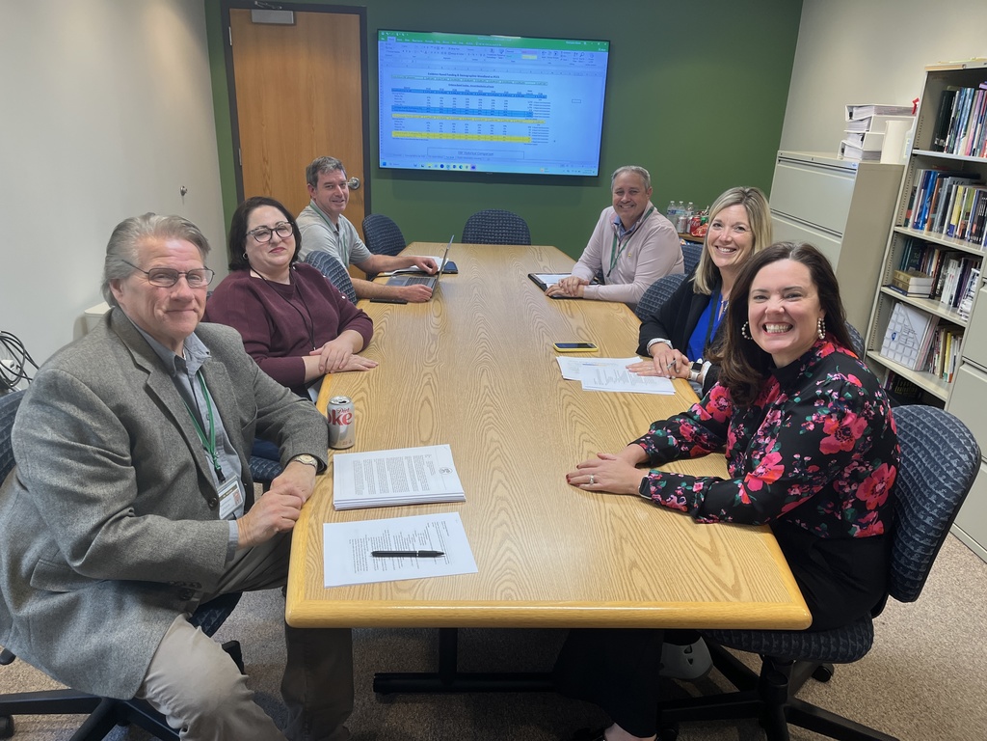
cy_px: 370
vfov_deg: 53.1
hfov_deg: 67.3
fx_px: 741
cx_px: 494
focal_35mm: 26
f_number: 1.6
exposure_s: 1/60
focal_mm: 5.1
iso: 80
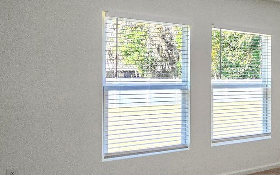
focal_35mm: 36
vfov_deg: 35.4
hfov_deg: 43.5
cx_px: 299
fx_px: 275
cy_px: 84
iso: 100
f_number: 2.2
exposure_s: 1/120
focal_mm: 2.2
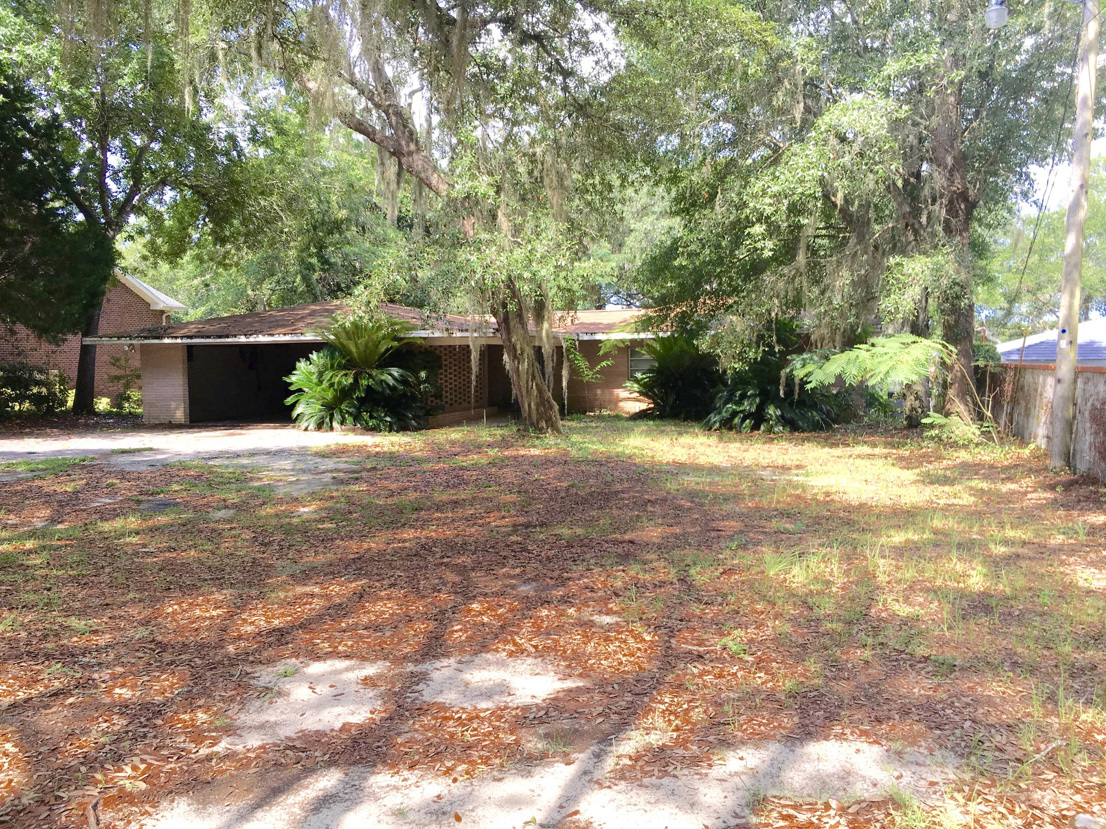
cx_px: 553
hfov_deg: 61.7
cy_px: 414
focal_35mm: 29
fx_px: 927
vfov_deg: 48.2
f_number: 2.2
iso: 25
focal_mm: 4.15
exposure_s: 1/370
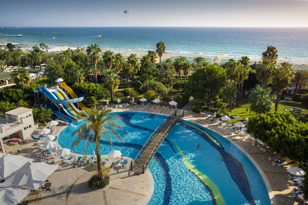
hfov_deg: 69.4
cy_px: 102
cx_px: 154
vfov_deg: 49.5
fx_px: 222
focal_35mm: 26
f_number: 5.6
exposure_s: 1/400
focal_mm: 26
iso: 125
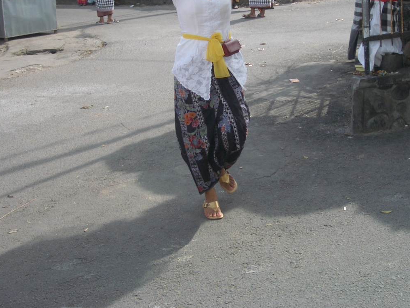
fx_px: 663
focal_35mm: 56
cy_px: 64
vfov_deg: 25.7
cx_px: 246
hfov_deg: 34.2
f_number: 2.6
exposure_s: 1/800
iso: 50
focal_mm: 5.8
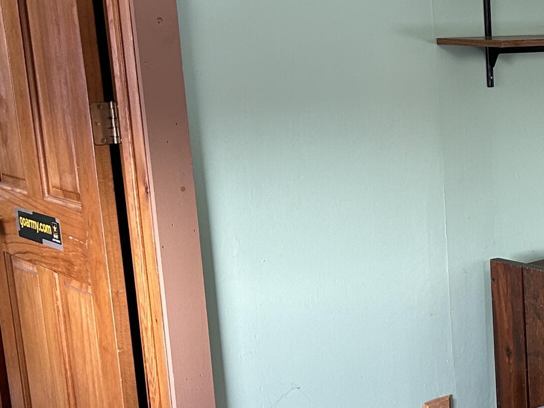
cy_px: 222
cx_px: 688
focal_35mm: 72
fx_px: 1132
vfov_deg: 20.4
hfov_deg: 24.0
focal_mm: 5.7
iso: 160
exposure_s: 1/60
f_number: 1.5
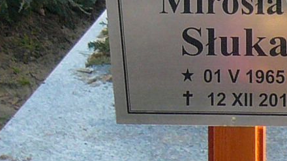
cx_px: 283
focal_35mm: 222
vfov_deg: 5.4
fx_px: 1689
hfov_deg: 9.6
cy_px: -162
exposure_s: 1/80
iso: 100
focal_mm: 6.1
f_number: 3.1
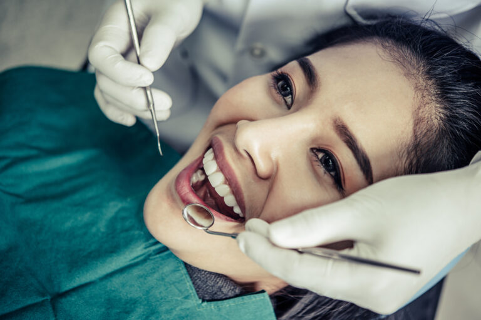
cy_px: 160
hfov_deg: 33.4
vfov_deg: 22.6
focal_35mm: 60
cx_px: 240
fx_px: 801
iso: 400
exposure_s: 1/100
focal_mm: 60
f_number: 3
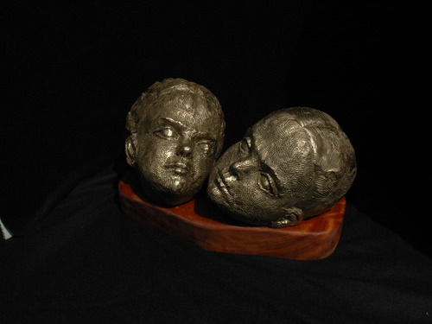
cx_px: 216
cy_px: 162
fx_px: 474
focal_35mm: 38
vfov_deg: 37.7
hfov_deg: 49.0
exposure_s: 1/745
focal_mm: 6.3
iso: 50
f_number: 4.9
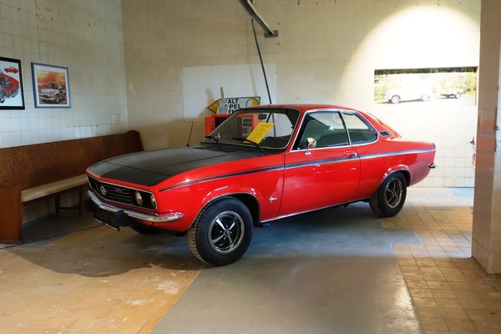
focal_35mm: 32
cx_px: 250
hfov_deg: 58.7
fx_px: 445
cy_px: 167
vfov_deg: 41.1
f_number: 2.5
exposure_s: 1/40
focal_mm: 12.03
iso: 400
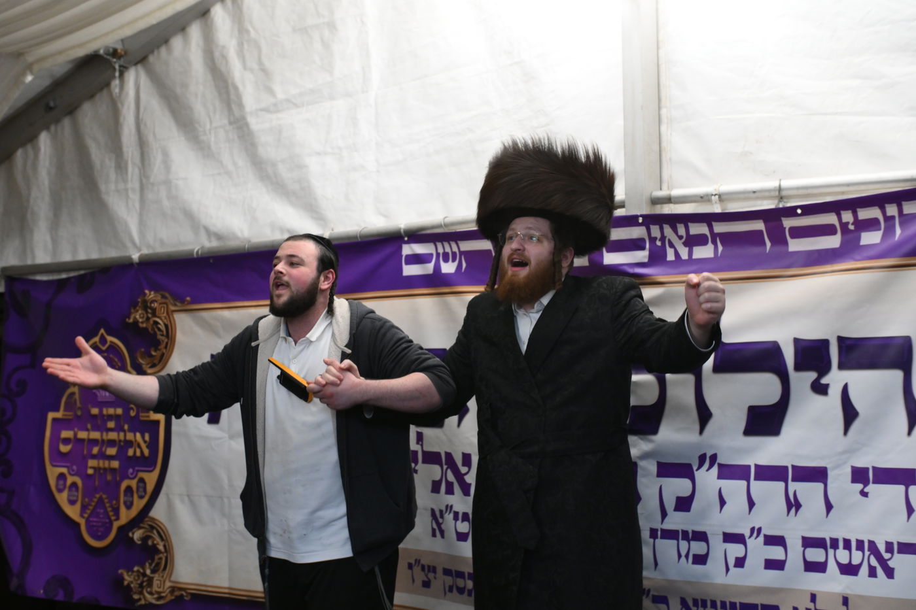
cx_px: 458
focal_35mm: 48
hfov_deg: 41.1
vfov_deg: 28.1
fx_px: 1221
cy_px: 305
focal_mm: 48
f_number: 4
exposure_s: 1/100
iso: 3200
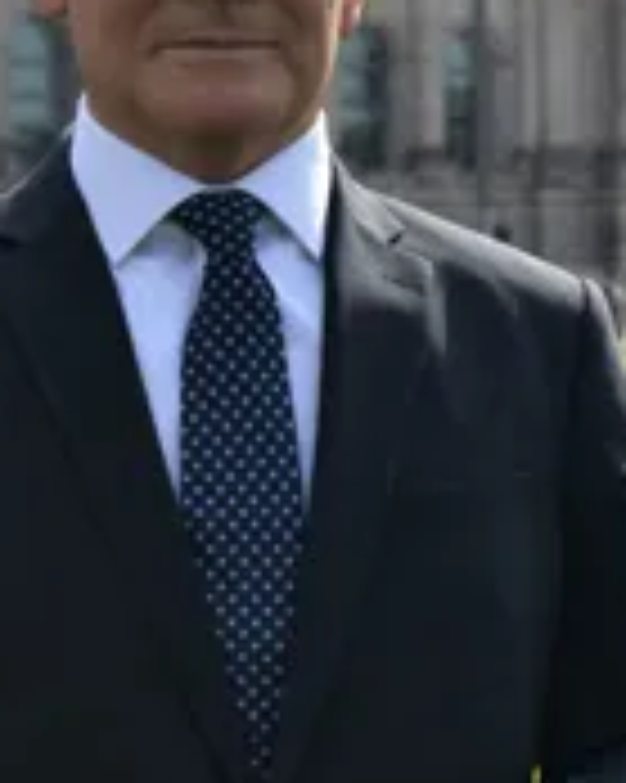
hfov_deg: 9.1
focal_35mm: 170
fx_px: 3940
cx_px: 259
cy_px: 50
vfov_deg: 11.3
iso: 200
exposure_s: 1/800
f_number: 6.3
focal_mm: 56
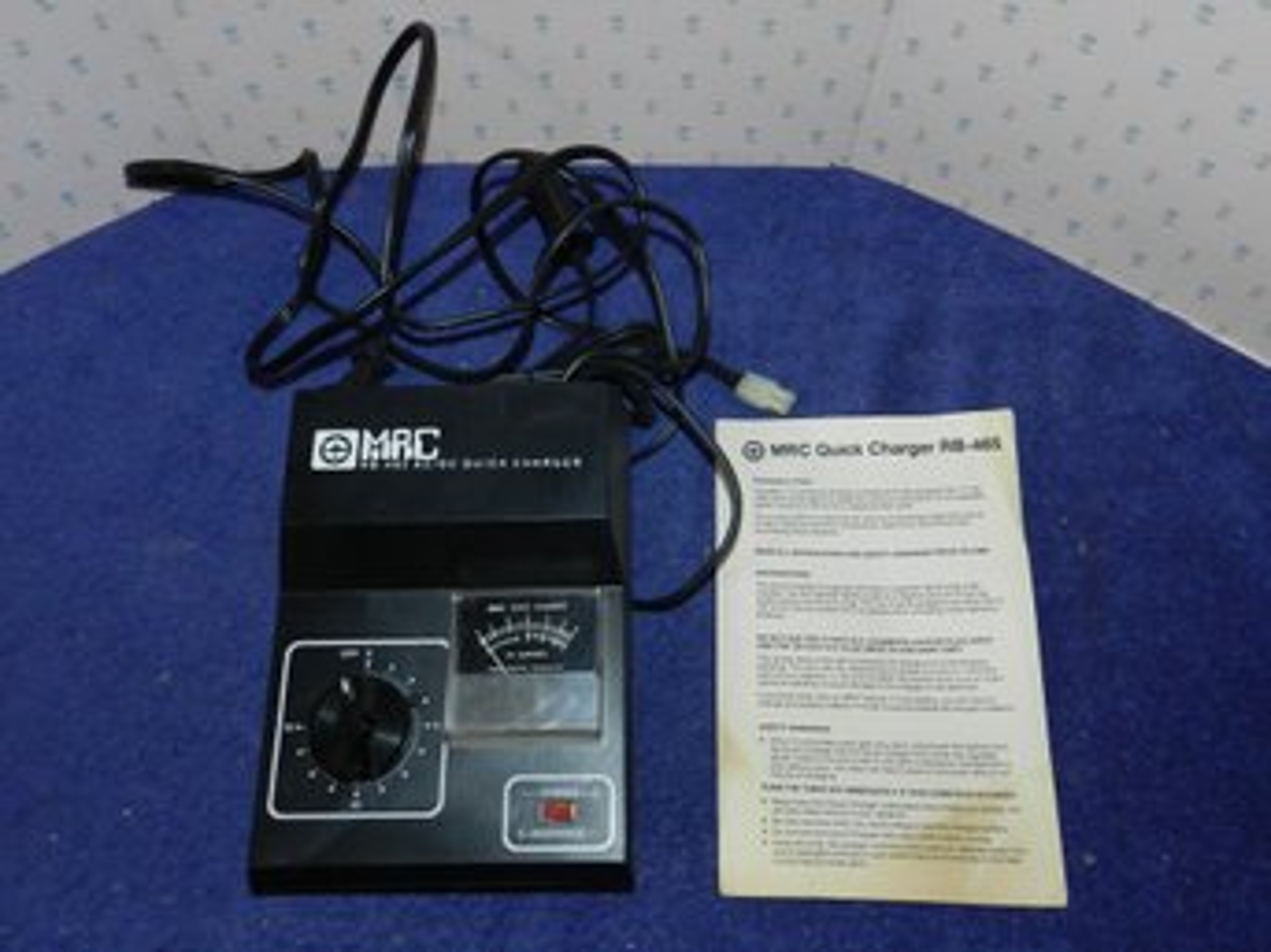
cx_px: 636
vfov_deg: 49.7
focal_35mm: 28
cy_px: 476
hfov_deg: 63.5
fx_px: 1028
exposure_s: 1/30
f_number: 3.6
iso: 200
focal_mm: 5
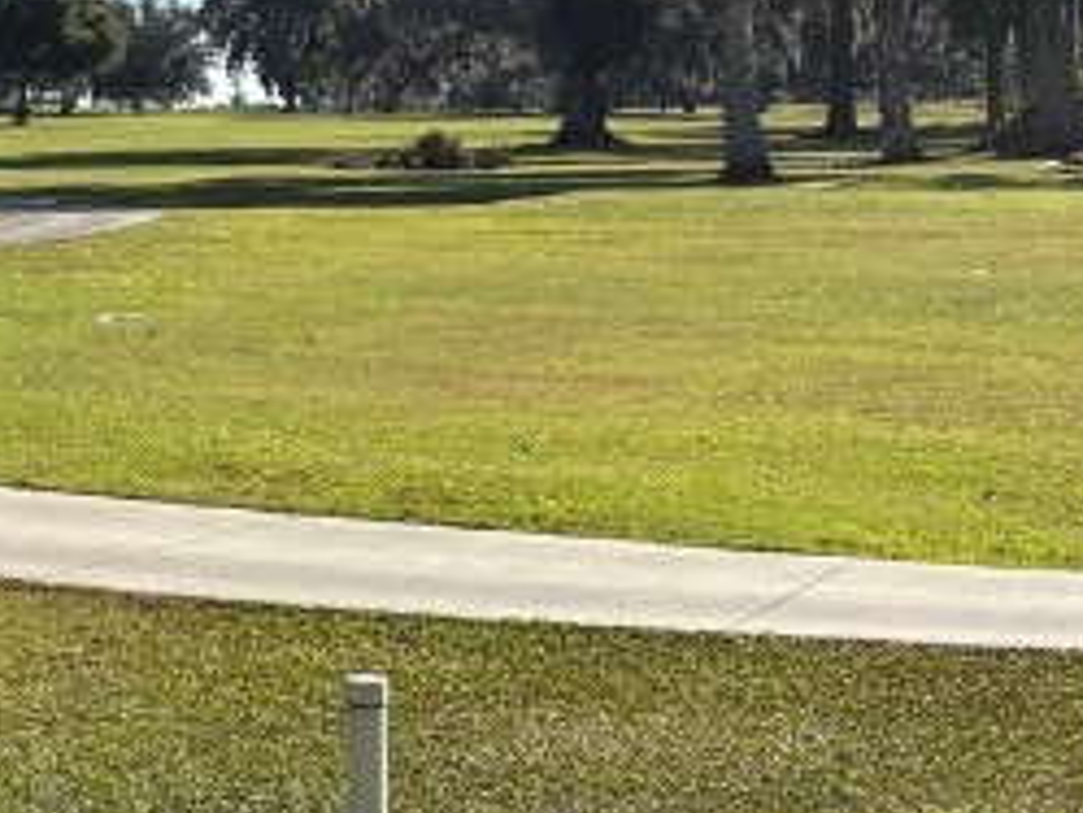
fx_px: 3349
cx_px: -535
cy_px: 217
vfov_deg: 13.8
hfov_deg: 16.7
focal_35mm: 107
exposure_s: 1/3279
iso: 50
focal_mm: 5.96
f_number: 1.6
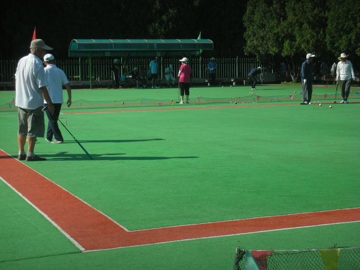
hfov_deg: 26.7
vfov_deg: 20.2
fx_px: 759
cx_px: 180
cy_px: 135
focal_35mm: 73
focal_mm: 12.2
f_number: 4.1
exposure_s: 1/387
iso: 50
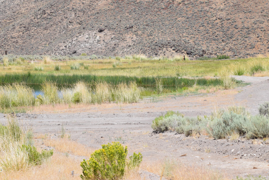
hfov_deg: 18.2
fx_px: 842
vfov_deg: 12.1
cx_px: 141
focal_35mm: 113
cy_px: 58
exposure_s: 1/400
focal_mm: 55
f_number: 10
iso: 200
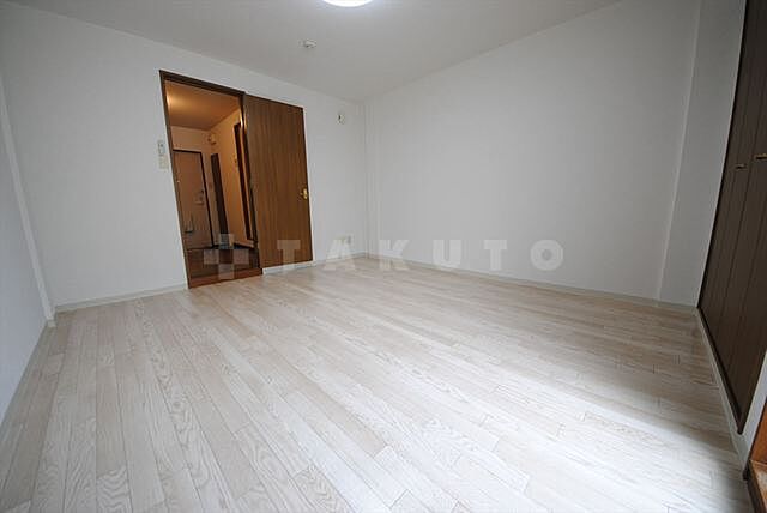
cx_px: 384
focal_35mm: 12
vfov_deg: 90.1
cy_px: 256
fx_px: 256
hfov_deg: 112.6
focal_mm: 8
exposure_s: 1/10
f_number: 4.5
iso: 100
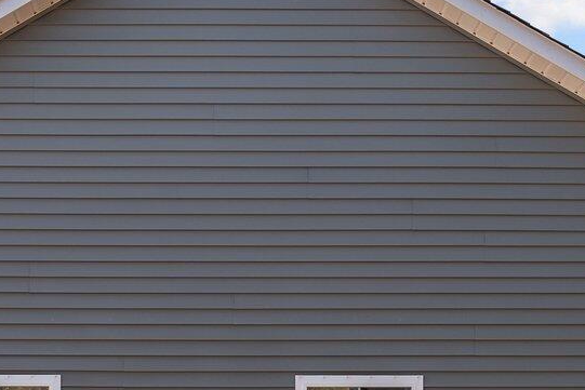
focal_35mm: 106
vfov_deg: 12.6
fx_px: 1723
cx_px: 202
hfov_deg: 19.2
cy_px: 453
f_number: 4
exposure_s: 1/500
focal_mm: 28
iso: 100
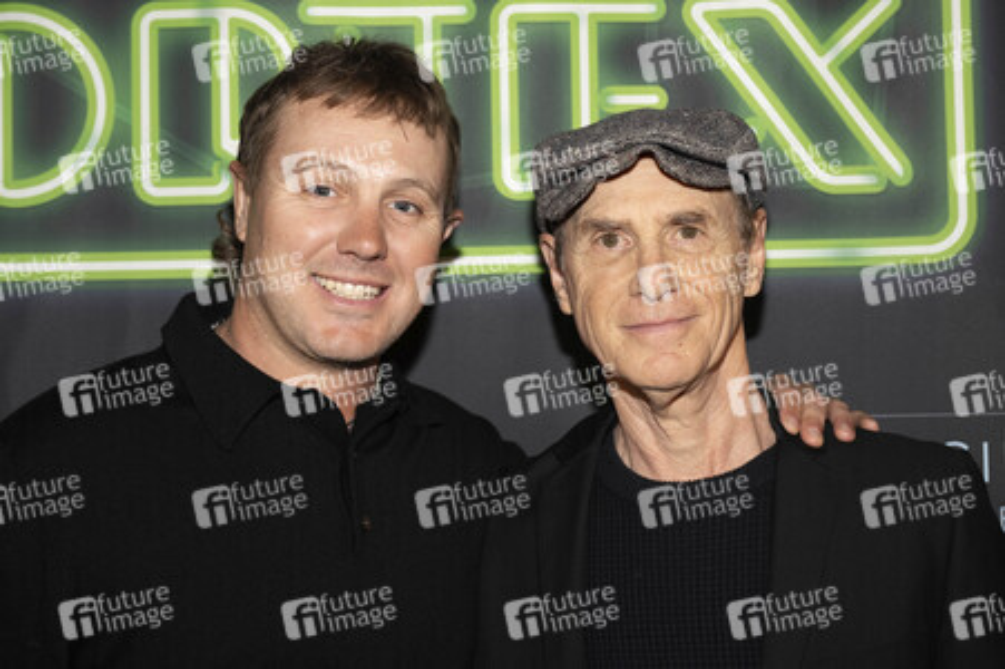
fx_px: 1841
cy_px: 334
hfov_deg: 30.5
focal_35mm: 66
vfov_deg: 20.6
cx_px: 502
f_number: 5.6
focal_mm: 66
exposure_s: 1/200
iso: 800
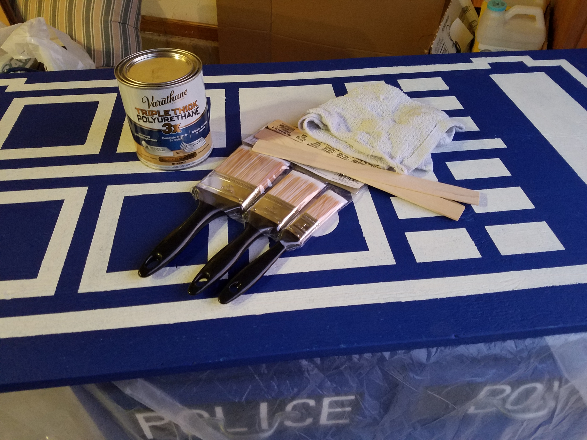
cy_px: 220
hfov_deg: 67.3
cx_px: 294
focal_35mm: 26
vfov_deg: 53.1
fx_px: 441
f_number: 1.7
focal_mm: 4.2
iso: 200
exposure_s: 1/10
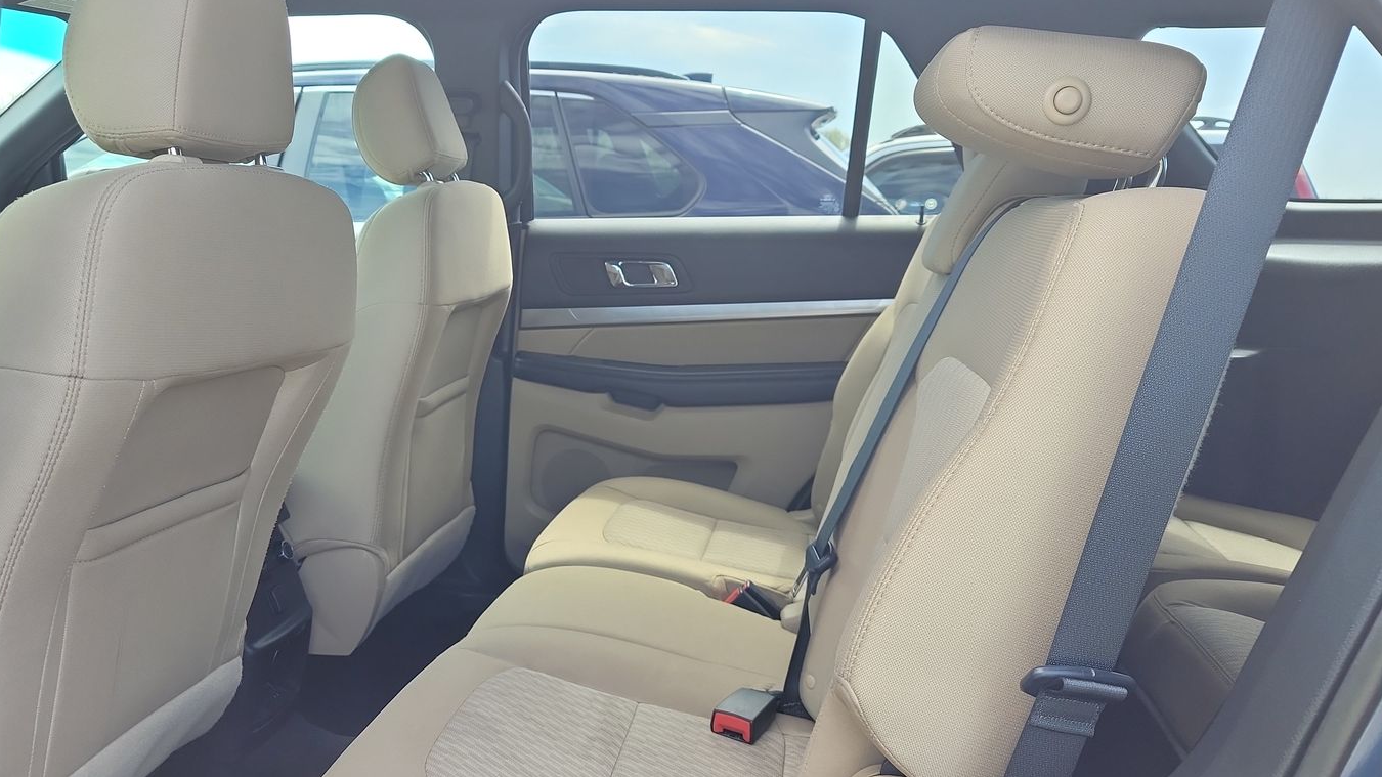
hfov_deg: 62.5
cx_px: 630
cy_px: 444
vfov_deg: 37.7
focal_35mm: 31
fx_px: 1136
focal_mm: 6.7
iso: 53
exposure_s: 1/59
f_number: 1.8
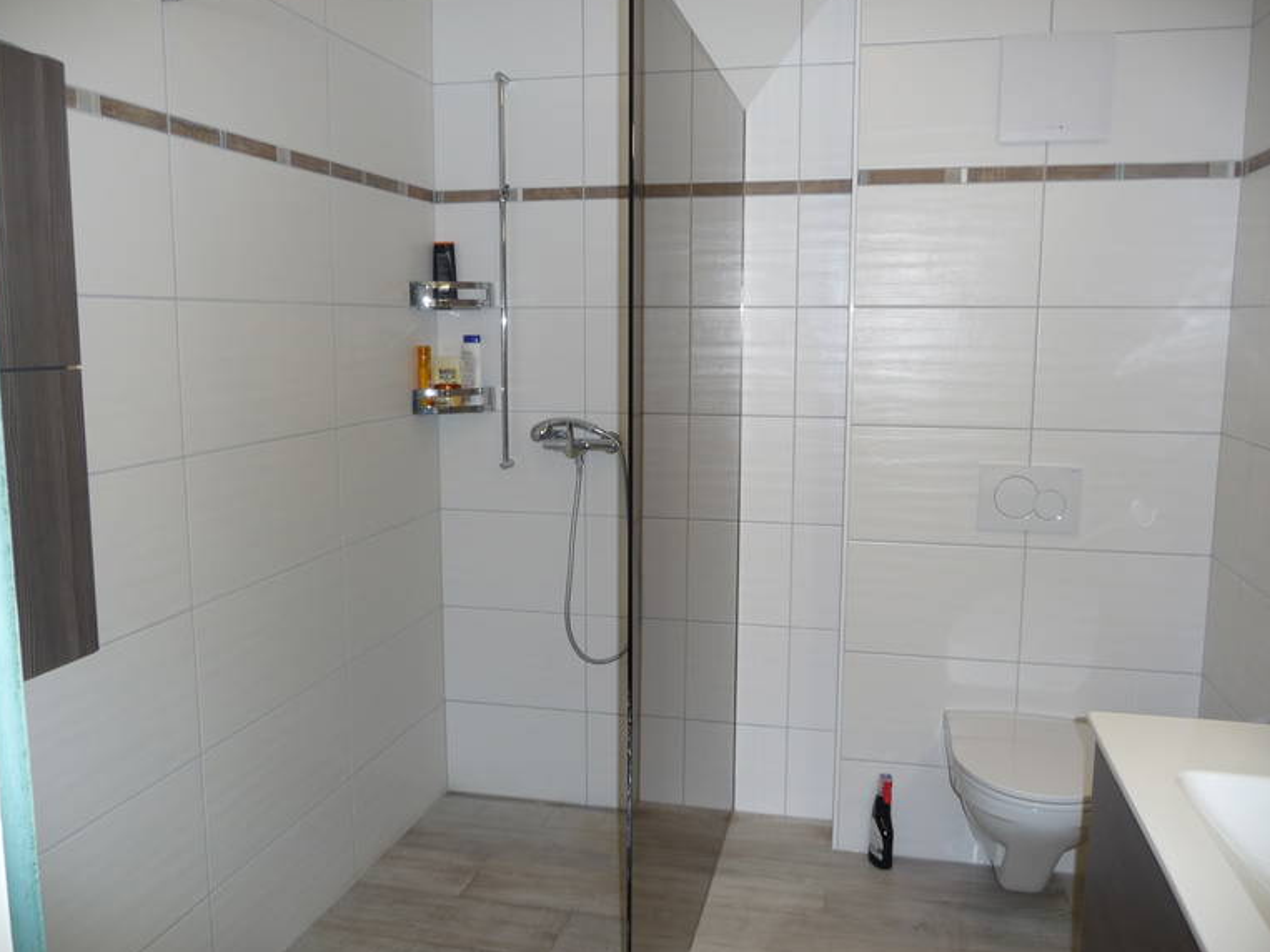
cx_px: 637
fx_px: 1064
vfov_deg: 48.2
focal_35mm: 29
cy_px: 481
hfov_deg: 61.7
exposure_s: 1/30
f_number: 3.3
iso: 125
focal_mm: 4.7
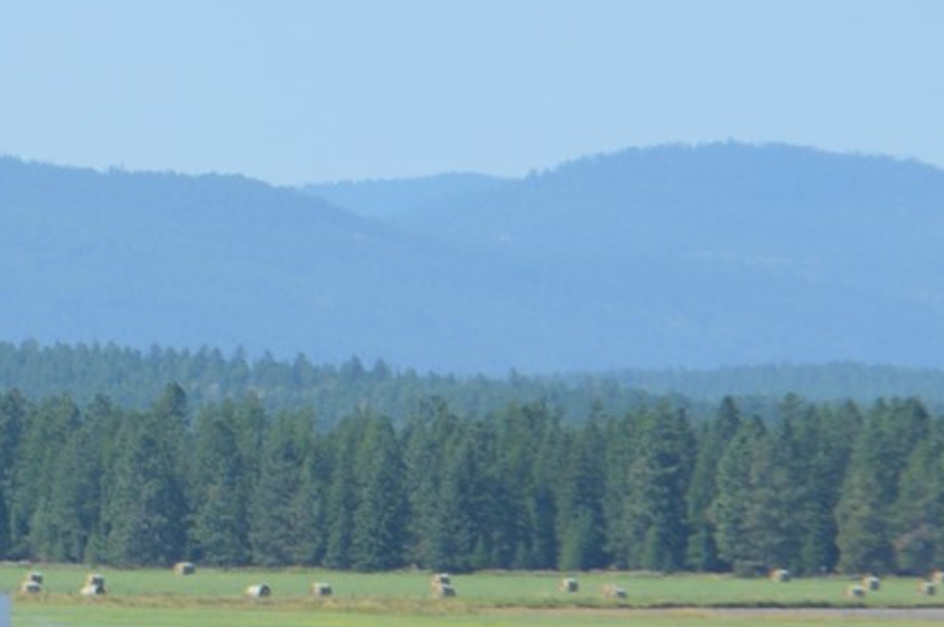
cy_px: 631
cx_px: 107
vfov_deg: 3.7
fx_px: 9620
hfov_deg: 5.6
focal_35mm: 367
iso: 100
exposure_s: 1/200
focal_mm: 55
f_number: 7.1
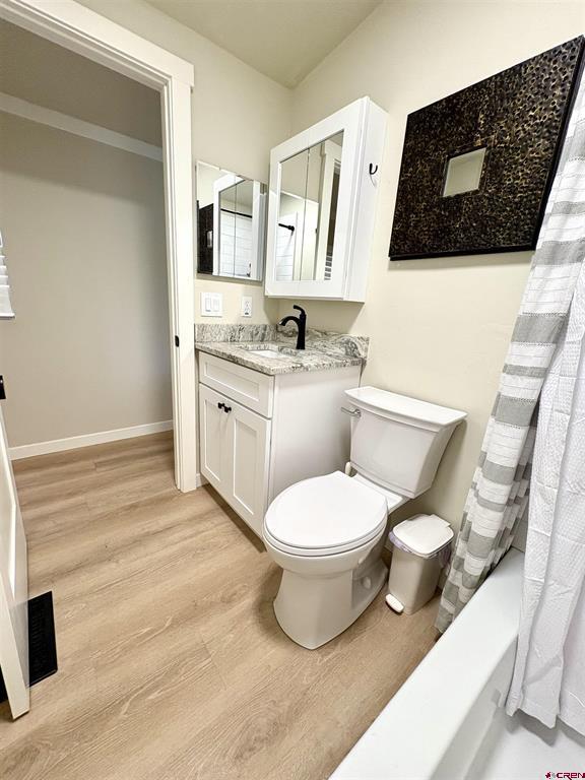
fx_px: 315
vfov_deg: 102.1
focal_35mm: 14
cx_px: 292
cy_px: 390
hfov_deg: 85.7
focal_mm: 2.22
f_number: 2.2
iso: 160
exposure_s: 1/120
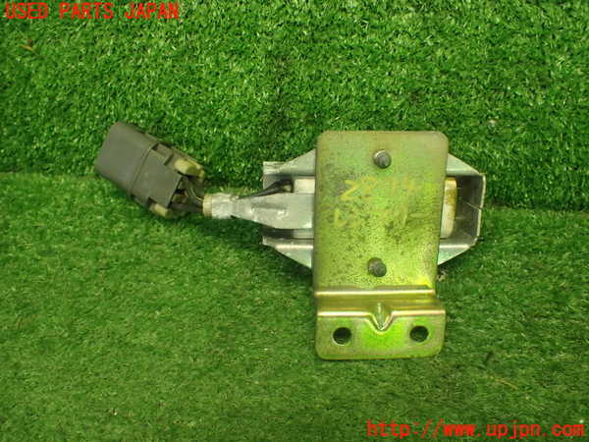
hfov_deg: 60.0
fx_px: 510
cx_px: 294
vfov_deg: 46.8
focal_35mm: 30
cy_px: 221
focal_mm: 5.4
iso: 640
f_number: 2.3
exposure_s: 1/125
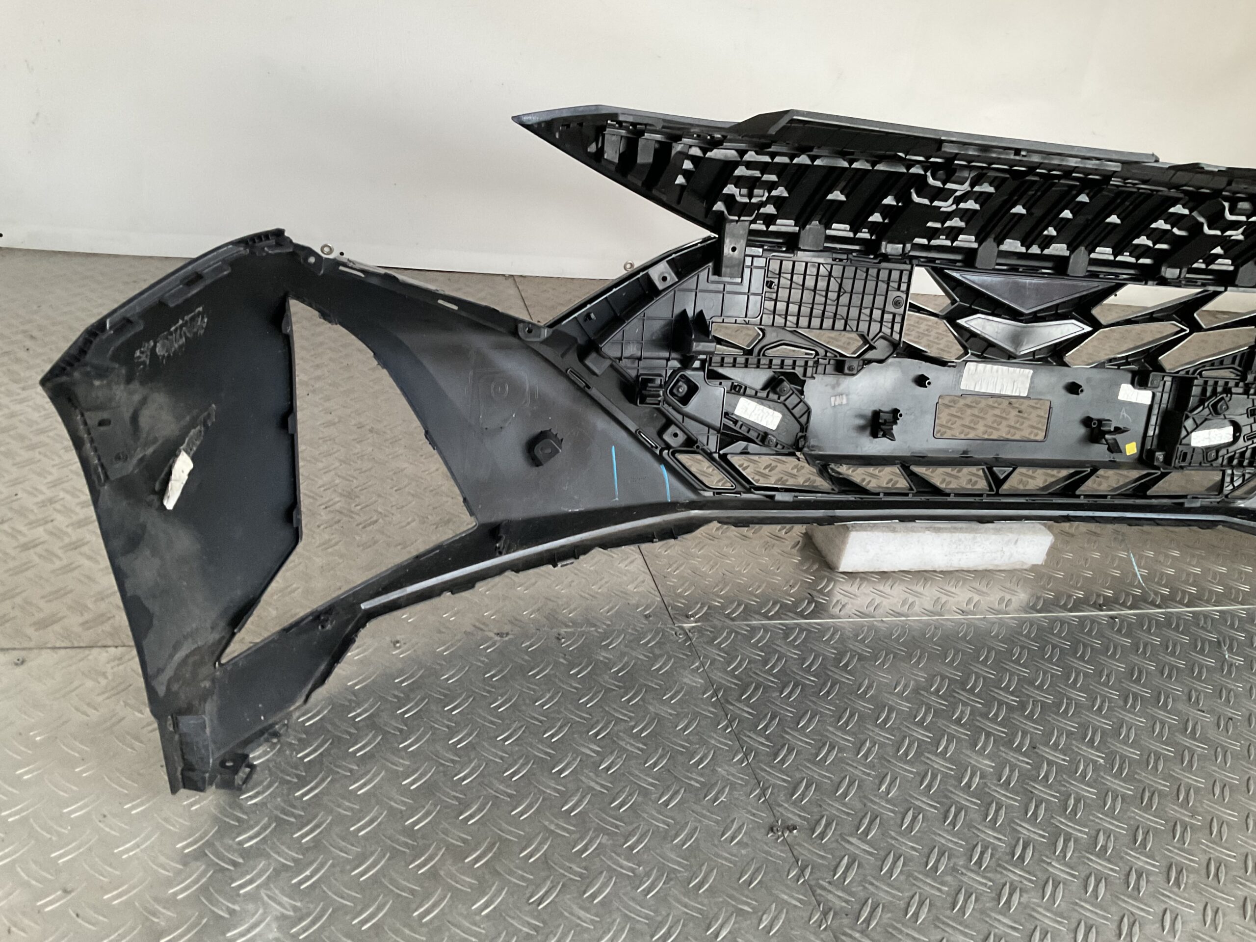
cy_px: 471
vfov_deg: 48.2
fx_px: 1052
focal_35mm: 29
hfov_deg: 61.7
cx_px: 628
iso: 320
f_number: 1.8
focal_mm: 3
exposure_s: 1/50
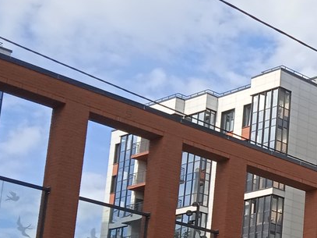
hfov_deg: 17.7
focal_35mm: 99
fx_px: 906
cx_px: 481
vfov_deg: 14.6
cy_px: 262
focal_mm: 3.43
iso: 100
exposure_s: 1/787
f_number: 2.2
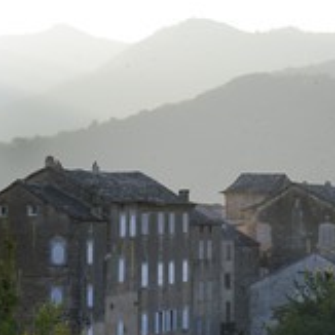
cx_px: 243
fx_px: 1675
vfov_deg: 11.4
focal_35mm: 153
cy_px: 240
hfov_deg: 11.4
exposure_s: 1/200
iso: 400
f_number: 13
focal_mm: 70
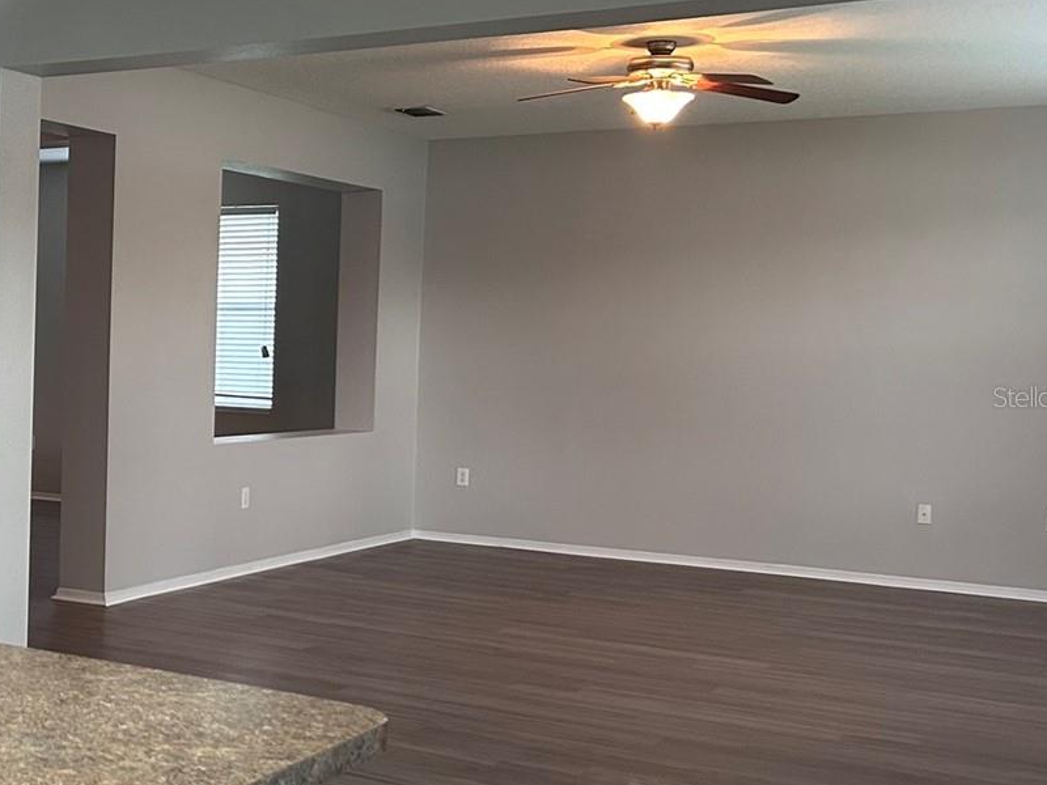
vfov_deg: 28.0
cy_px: 396
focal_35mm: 52
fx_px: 1573
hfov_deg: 34.4
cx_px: 69
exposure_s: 1/60
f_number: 1.5
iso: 250
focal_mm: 5.7
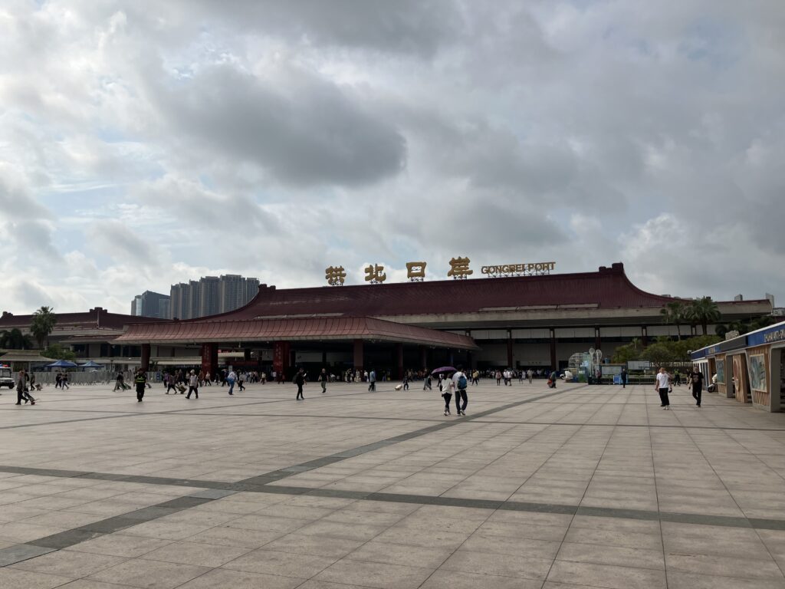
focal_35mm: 28
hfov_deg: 63.4
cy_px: 294
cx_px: 392
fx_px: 635
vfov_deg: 49.7
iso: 32
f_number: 1.8
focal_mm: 3.99
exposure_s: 1/4425
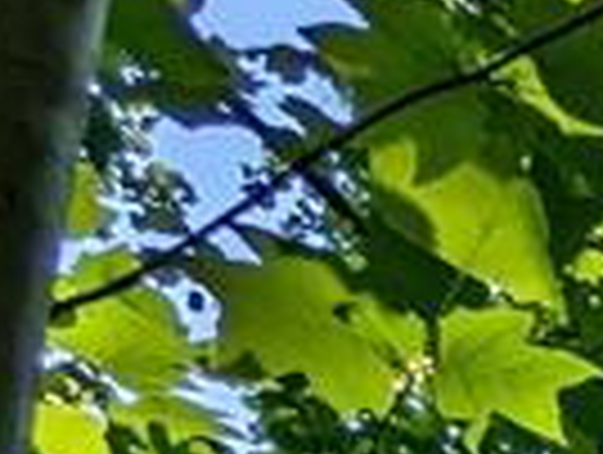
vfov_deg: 9.7
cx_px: 1766
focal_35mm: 122
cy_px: 1308
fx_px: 2129
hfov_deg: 11.0
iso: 44
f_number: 2.2
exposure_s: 1/2212
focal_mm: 2.35
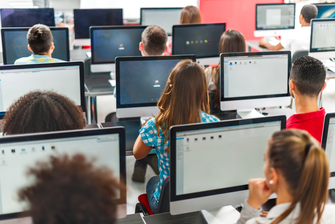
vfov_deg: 27.0
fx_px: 465
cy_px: 112
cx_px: 168
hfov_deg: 39.6
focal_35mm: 50
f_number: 1.8
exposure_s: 1/250
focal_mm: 50
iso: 100
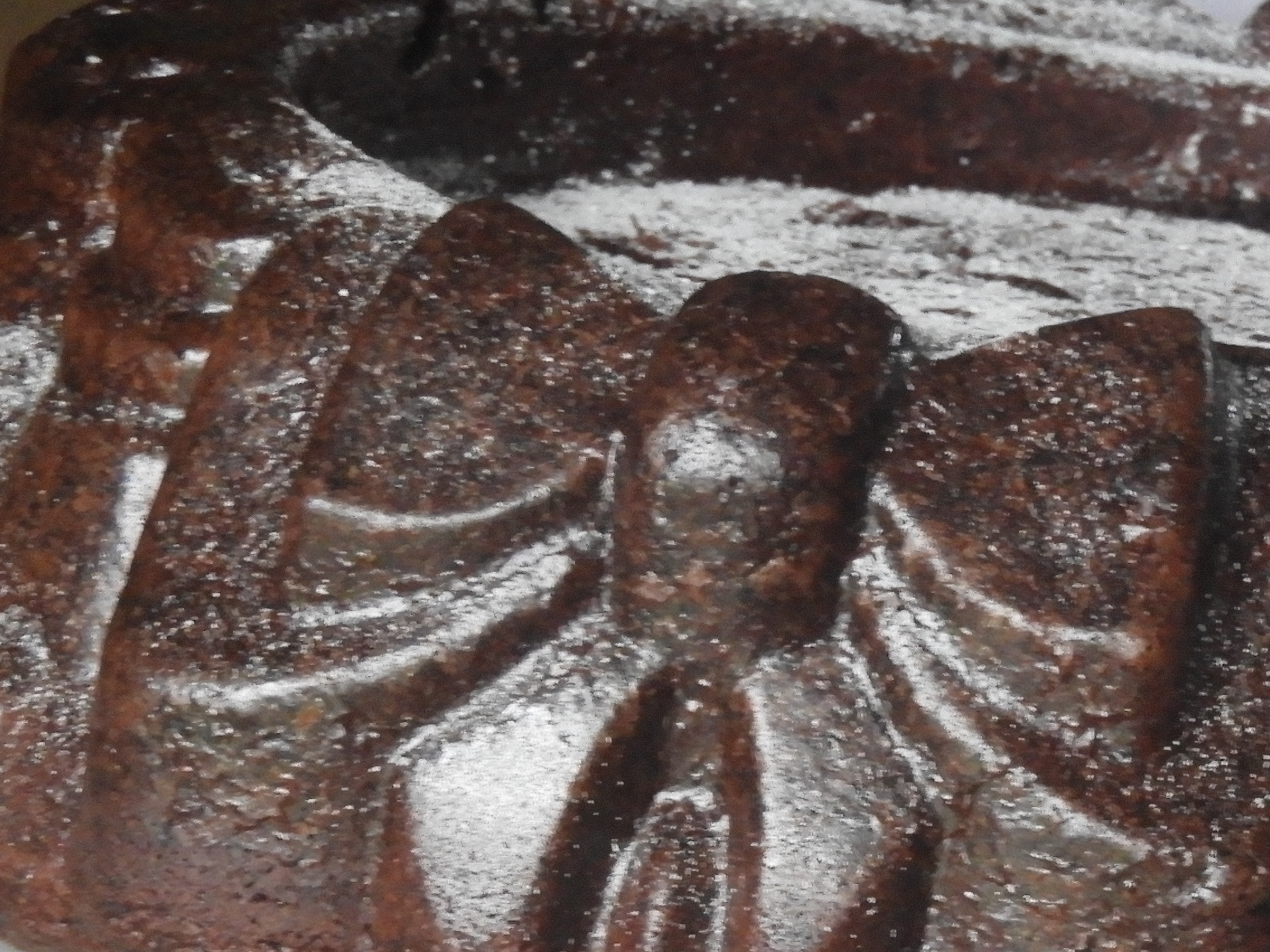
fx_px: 16767
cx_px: 1150
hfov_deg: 4.3
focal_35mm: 457
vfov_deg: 3.3
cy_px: 810
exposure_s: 1/5
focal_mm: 35.8
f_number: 5.3
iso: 800
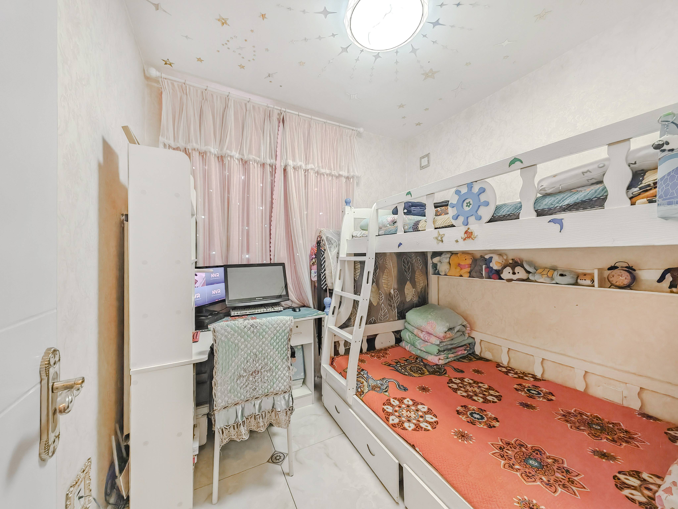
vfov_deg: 89.9
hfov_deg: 106.2
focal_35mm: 13
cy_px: 254
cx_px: 339
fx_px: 255
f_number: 2
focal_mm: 1.82
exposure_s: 1/25
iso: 640
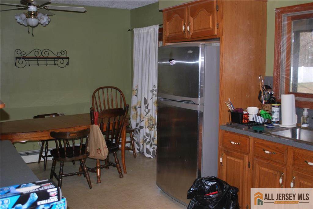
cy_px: 104
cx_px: 156
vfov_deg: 36.9
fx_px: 313
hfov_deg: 53.1
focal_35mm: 36
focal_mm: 24
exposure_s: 1/60
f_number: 4.2
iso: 200
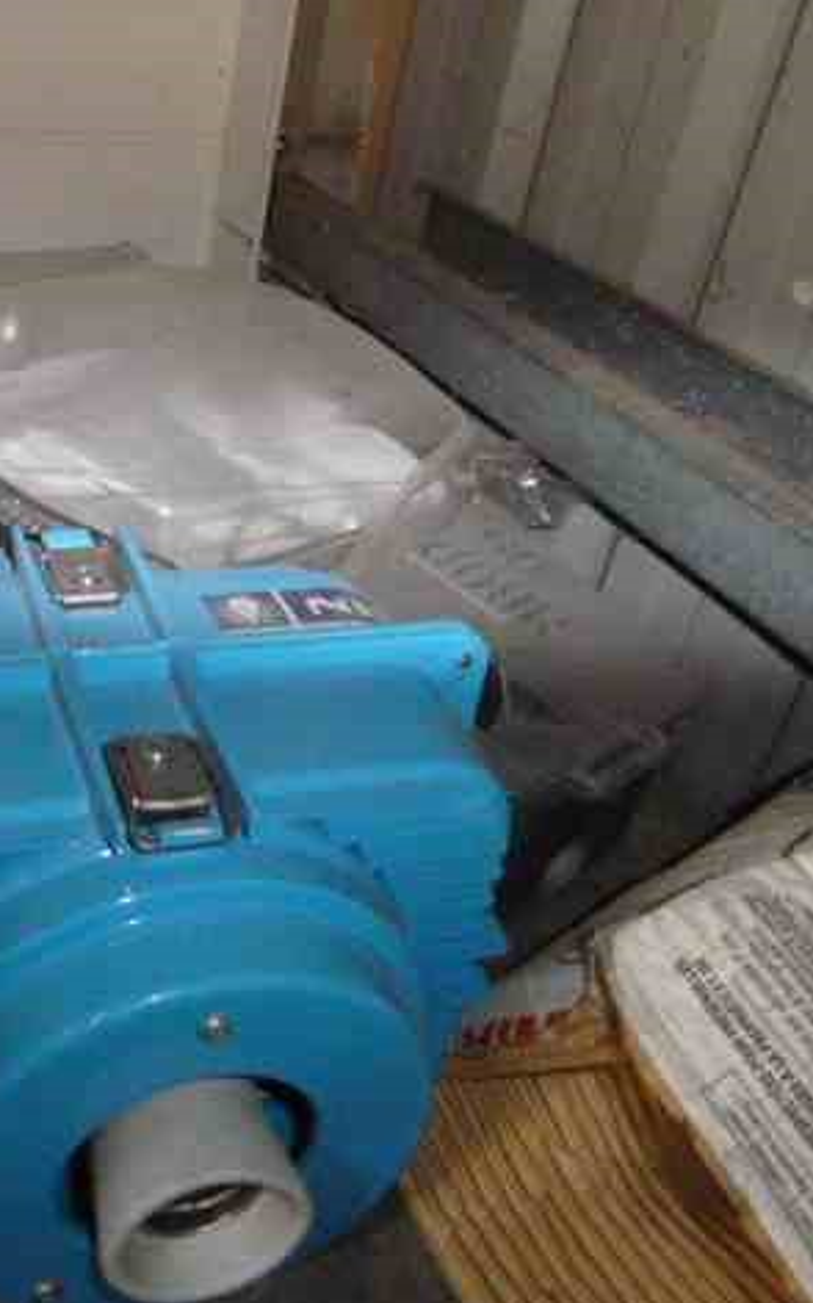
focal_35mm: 36
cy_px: 658
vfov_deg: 54.0
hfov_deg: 34.5
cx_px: 196
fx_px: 1277
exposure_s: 1/15
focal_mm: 4.5
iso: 800
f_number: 3.9
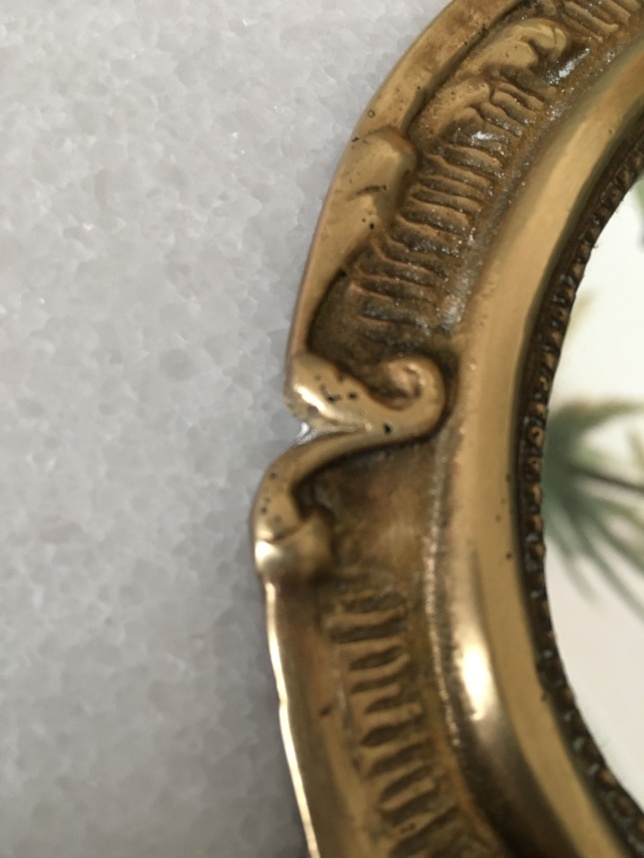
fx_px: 719
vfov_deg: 61.7
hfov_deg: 48.2
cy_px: 429
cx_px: 322
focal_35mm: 29
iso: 160
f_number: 2.2
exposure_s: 1/33
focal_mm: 4.15
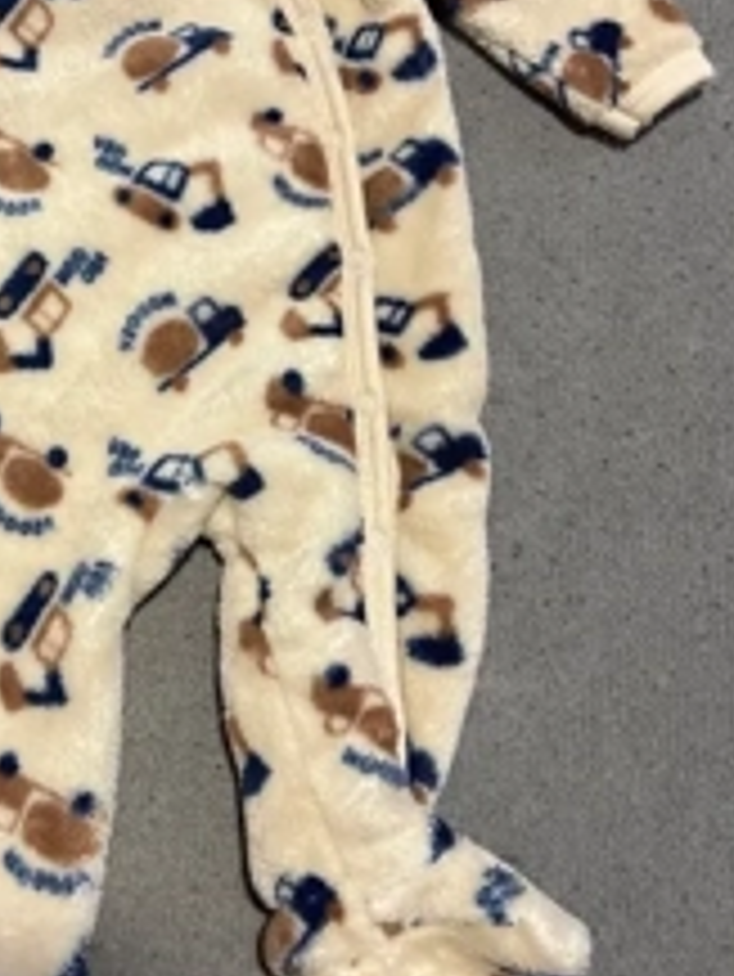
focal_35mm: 48
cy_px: 423
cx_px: 162
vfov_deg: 39.6
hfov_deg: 29.7
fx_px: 1356
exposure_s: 1/50
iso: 160
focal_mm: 5.96
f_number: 1.6
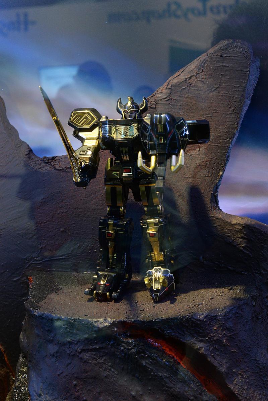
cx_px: 134
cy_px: 200
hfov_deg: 27.0
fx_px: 558
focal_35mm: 50
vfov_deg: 39.6
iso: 3200
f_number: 7.1
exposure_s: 1/100
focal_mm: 50
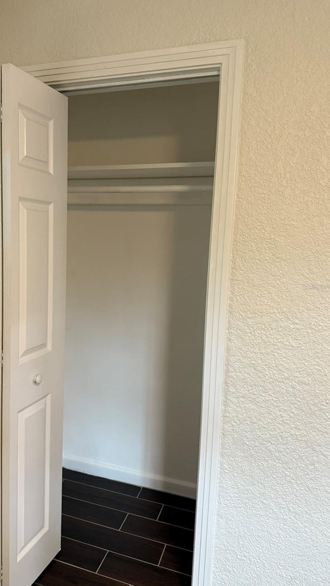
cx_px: 111
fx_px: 420
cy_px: 286
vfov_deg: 69.8
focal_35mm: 27
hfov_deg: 42.4
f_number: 1.78
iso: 250
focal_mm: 6.76
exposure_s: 1/60
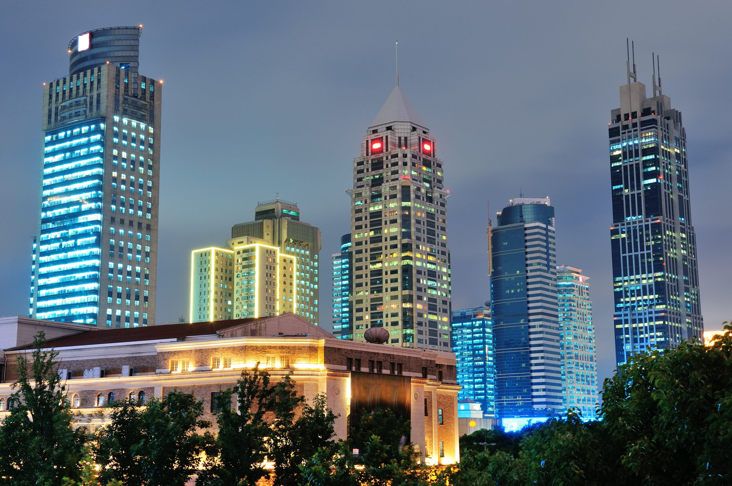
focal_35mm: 50
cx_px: 366
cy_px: 243
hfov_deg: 39.6
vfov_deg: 26.9
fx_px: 1016
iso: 200
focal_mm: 50
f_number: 11
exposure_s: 10
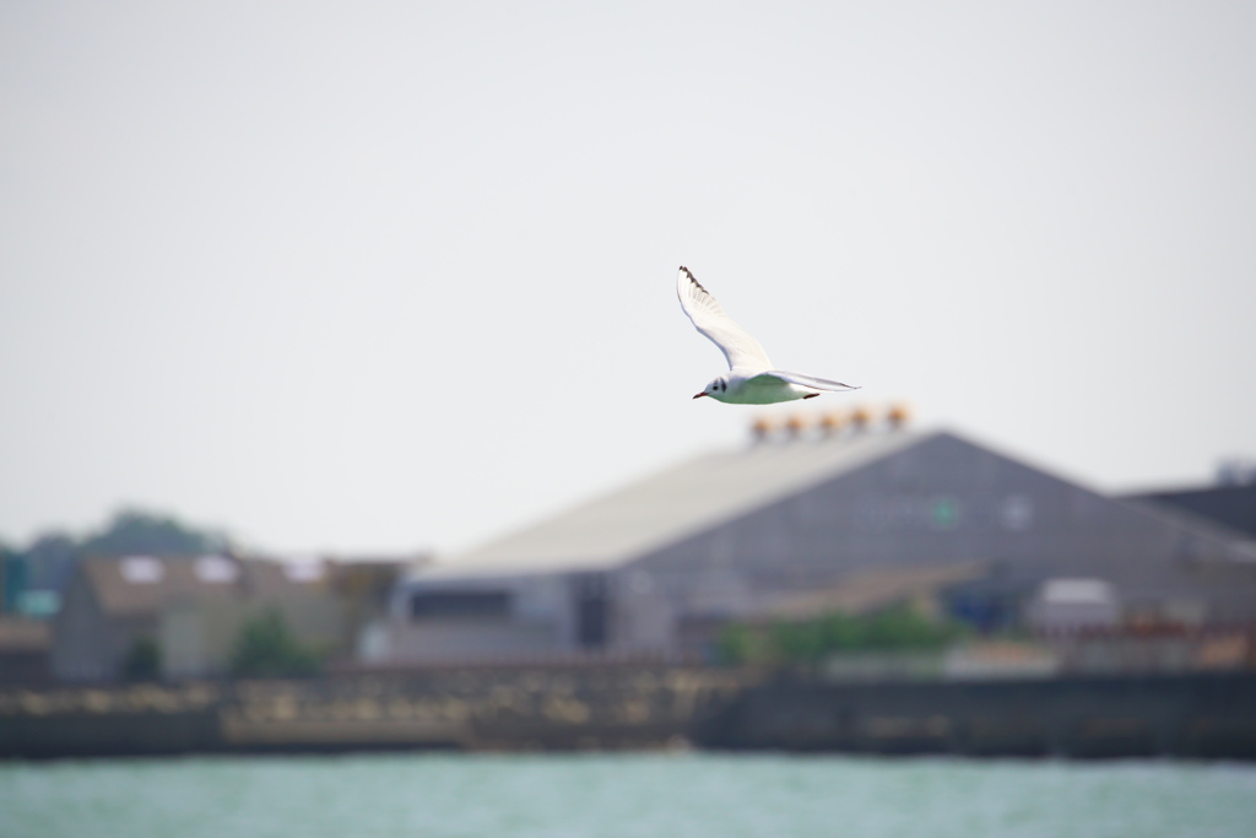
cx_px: 628
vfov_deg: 3.4
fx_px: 13957
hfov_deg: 5.2
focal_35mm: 400
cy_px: 419
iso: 800
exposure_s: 1/3200
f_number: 8
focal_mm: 400
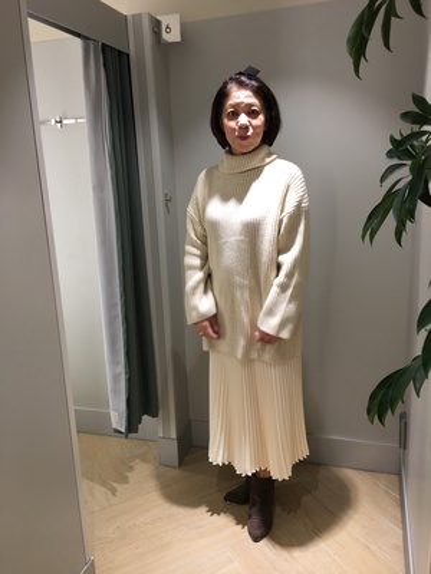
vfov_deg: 61.7
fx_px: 481
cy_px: 287
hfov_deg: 48.2
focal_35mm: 29
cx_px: 216
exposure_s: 1/30
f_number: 2.2
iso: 32
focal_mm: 4.15
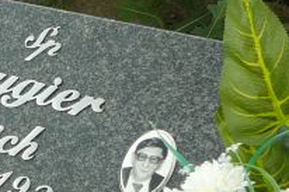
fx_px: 906
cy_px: 195
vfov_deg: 12.0
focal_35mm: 113
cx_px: -153
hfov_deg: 16.4
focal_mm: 5.2
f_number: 2.8
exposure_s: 1/400
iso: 80
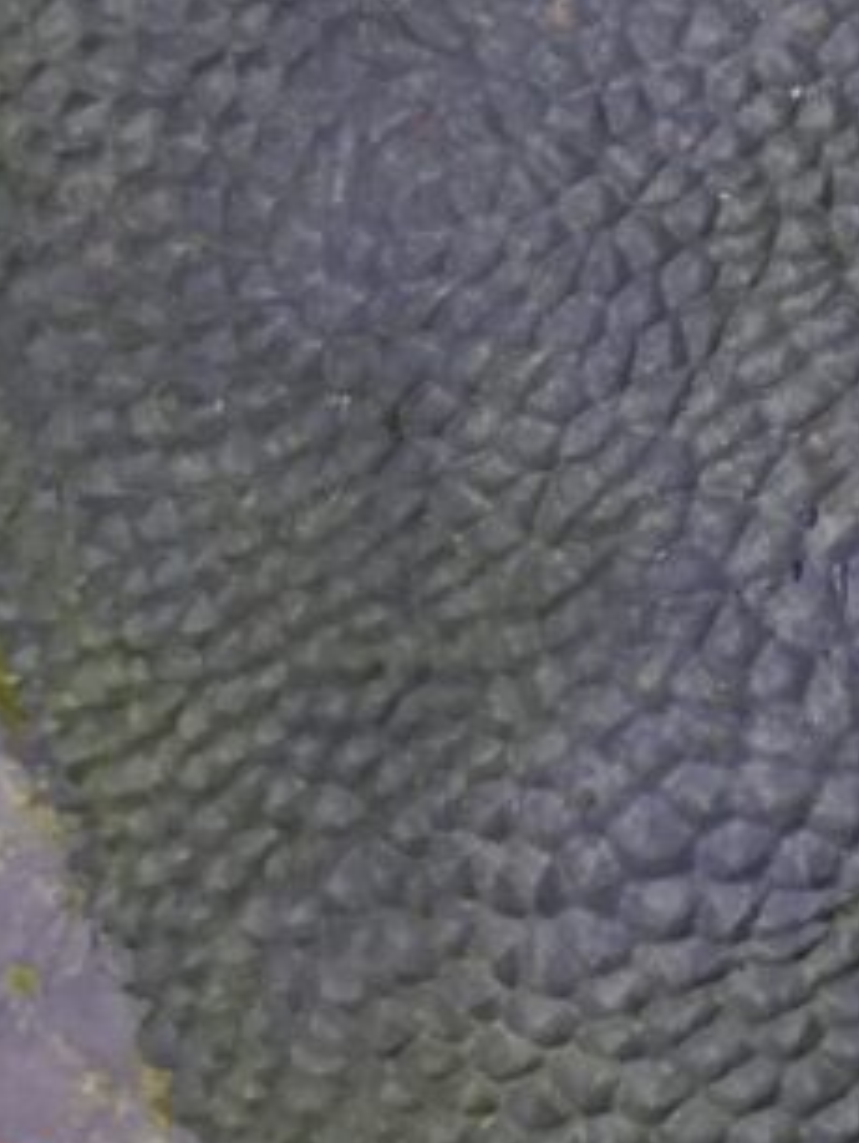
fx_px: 3205
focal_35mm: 97
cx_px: 769
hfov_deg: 15.1
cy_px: -247
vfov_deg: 19.0
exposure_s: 1/30
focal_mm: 4.15
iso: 160
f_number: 2.2
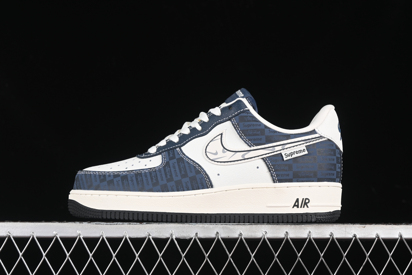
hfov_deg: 27.0
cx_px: 206
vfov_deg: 18.2
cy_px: 138
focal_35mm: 75
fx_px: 858
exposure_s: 1/60
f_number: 7.1
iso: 160
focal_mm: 50
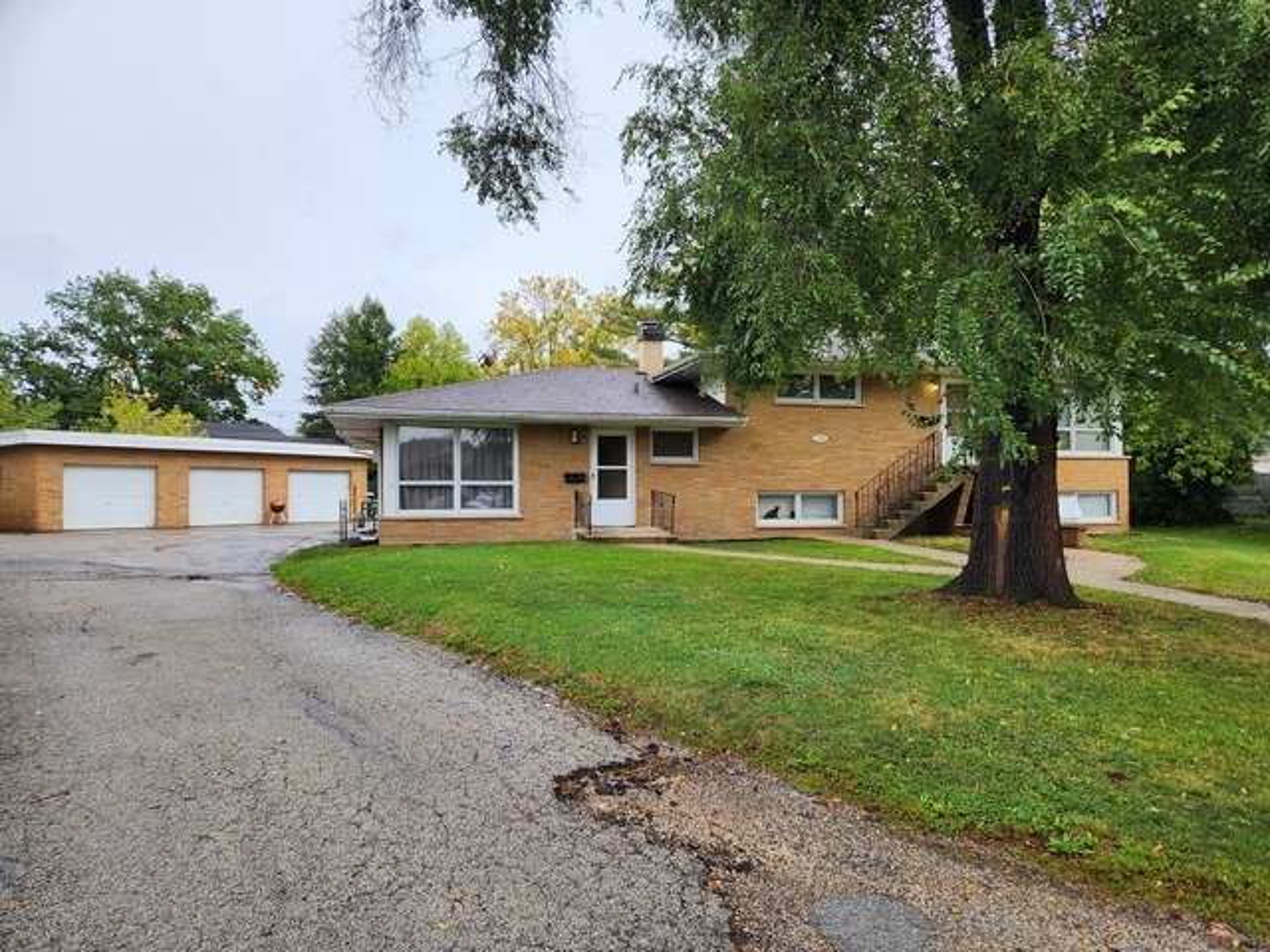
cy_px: 476
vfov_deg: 58.9
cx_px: 635
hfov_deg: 73.9
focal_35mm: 23
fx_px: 844
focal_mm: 5.4
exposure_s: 1/430
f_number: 1.8
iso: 20
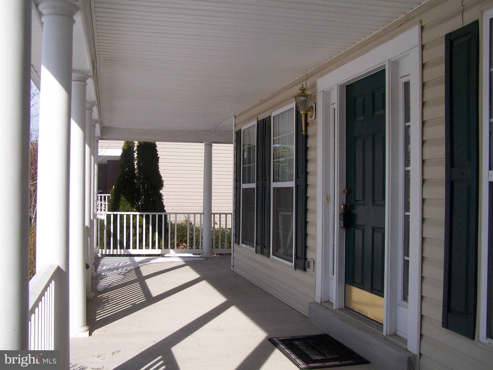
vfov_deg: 37.7
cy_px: 185
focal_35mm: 38
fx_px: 541
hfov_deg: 49.0
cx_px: 246
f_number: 4
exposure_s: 1/640
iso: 80
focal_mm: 6.3
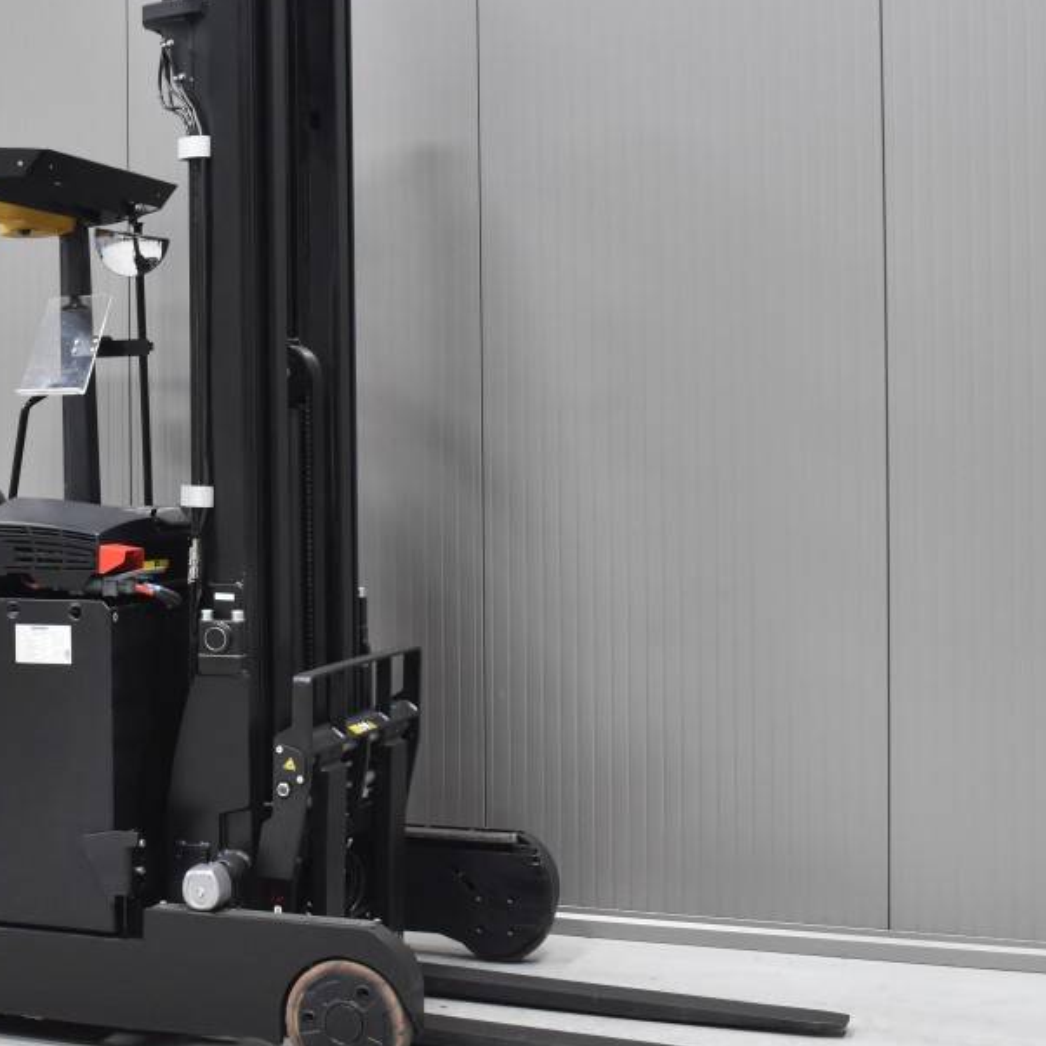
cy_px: 452
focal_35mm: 61
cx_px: 215
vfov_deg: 28.1
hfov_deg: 27.6
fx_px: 2085
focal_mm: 24
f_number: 5.6
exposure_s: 1/20
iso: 1250
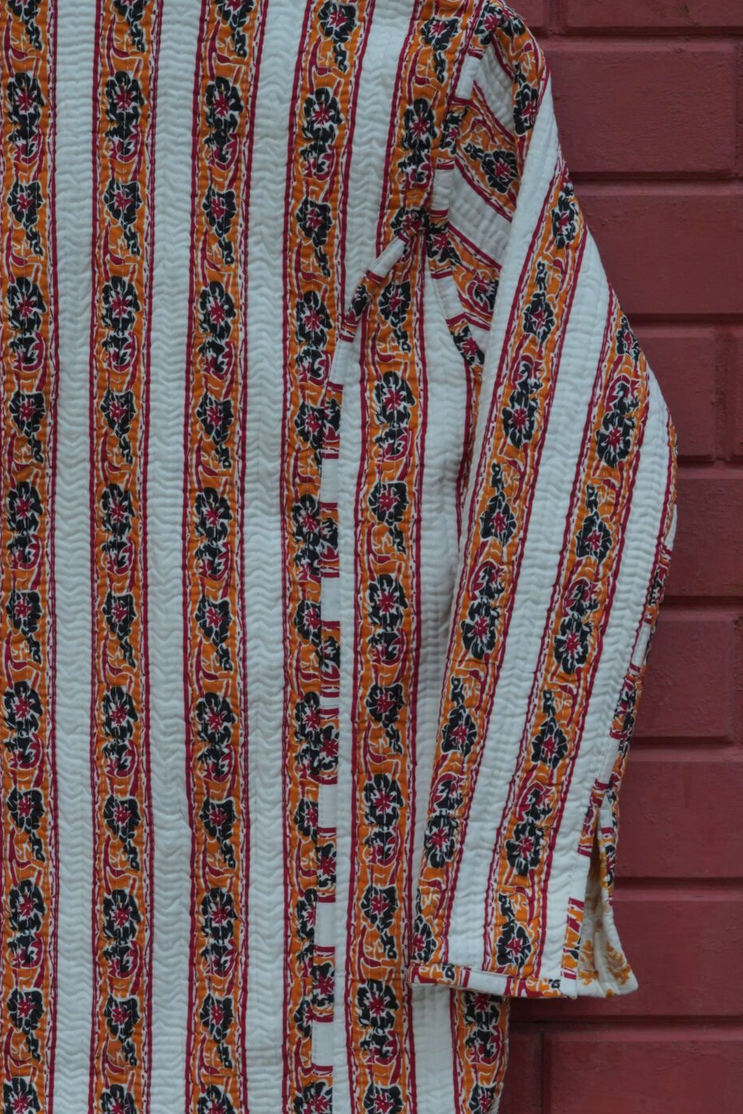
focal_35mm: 92
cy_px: 635
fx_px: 2847
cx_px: 125
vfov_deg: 22.1
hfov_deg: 14.8
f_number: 9
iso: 400
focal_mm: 50
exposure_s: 1/200
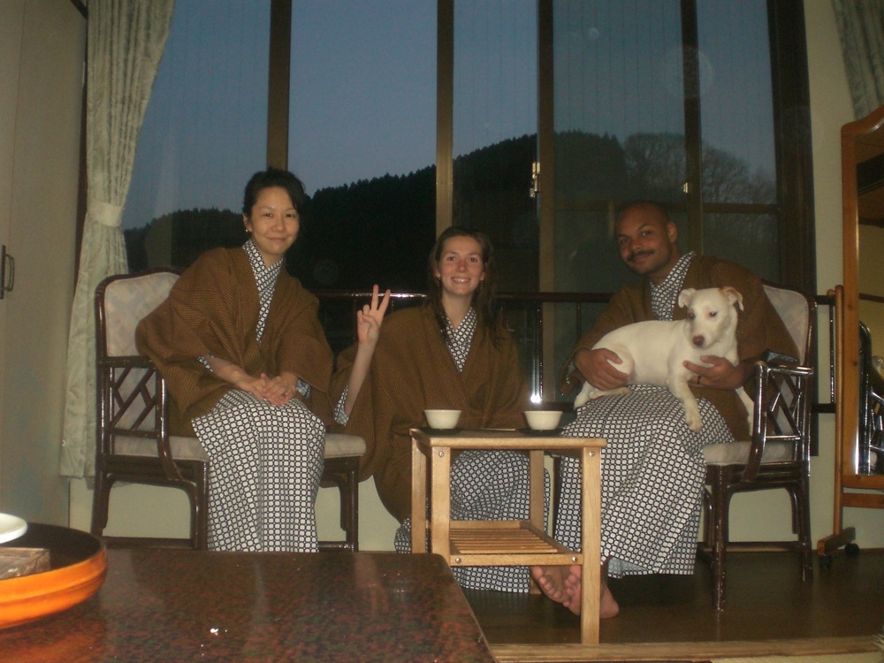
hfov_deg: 49.0
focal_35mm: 38
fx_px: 970
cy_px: 332
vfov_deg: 37.7
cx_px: 442
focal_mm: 6.3
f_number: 3.1
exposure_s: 1/30
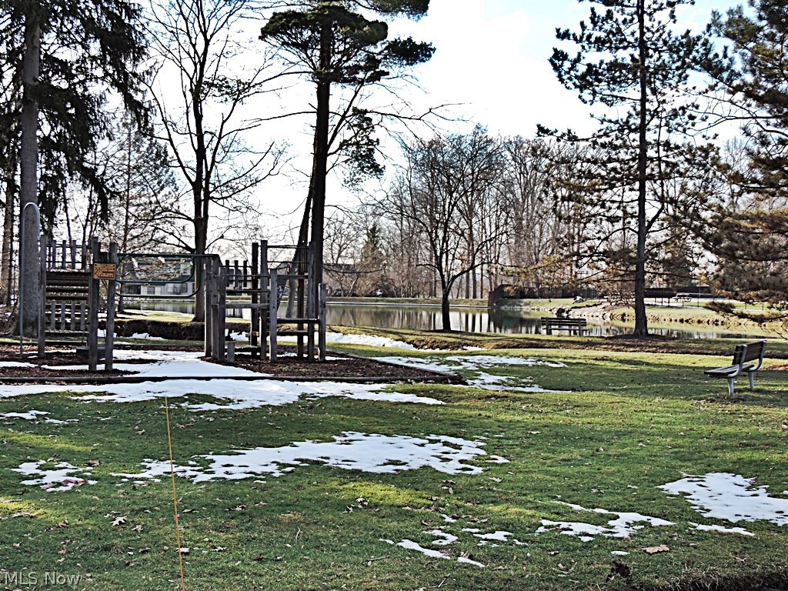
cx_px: 394
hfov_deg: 38.2
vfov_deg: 29.1
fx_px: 1138
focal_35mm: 50
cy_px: 296
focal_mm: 8.9
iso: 80
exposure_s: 1/320
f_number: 3.6
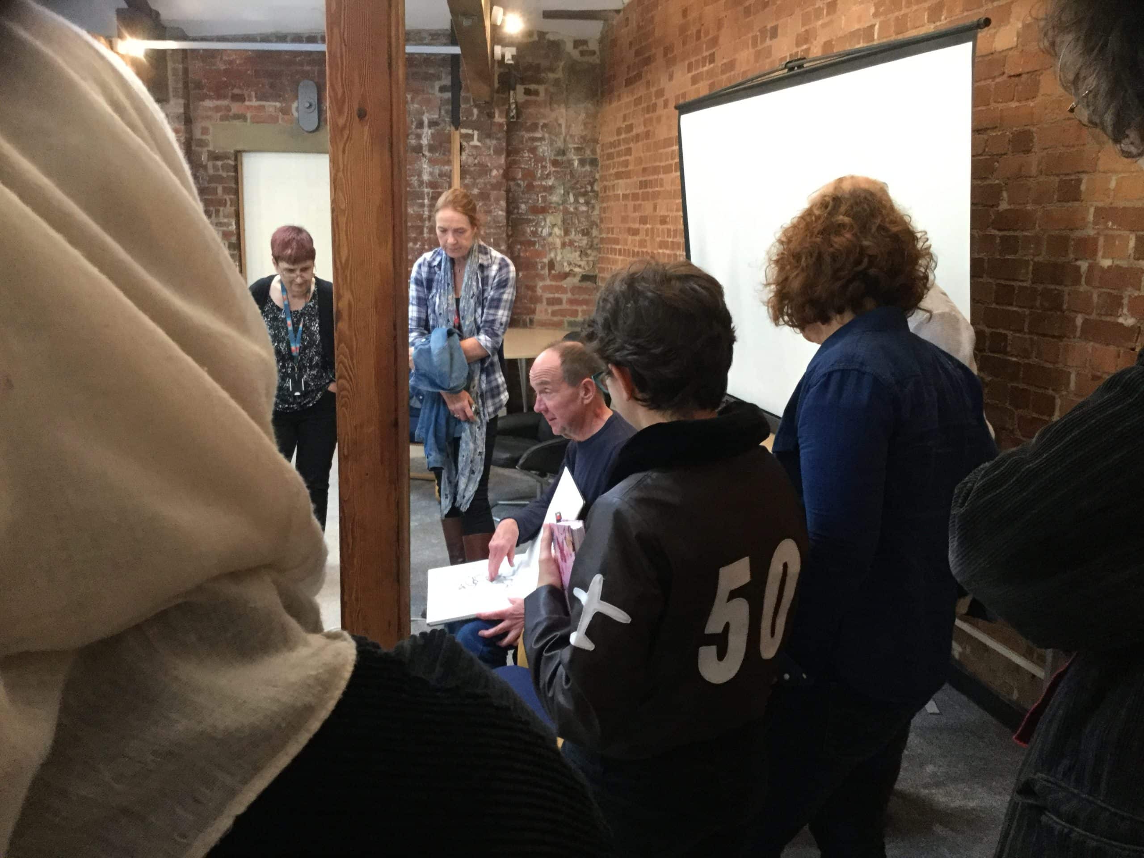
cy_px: 429
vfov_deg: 45.4
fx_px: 1024
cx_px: 572
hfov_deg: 58.4
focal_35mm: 31
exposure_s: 1/17
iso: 200
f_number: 2.4
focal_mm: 3.3
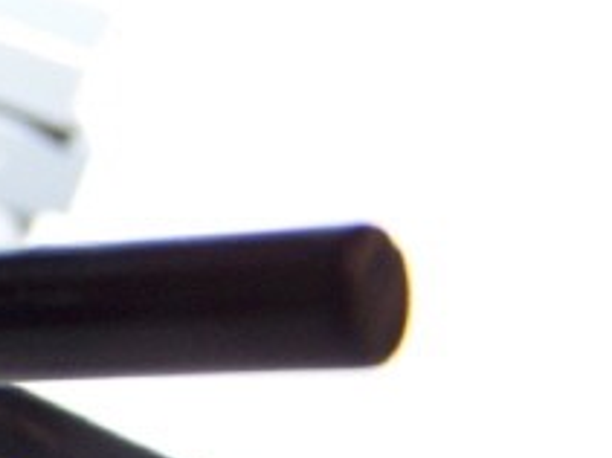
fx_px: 2032
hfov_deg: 16.3
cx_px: -158
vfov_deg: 12.9
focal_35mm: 115
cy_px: 216
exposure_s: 1/60
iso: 80
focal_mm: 6.3
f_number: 2.8
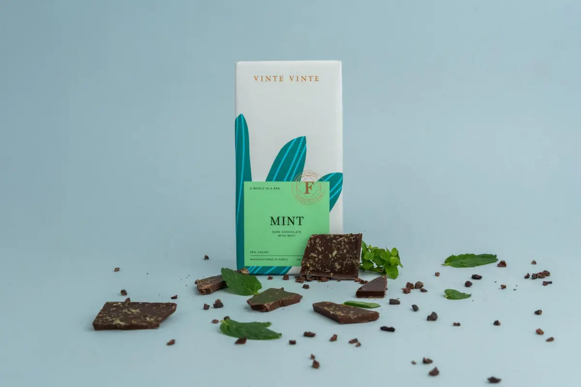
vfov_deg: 24.9
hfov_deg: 36.6
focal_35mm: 54
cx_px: 290
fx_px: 878
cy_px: 194
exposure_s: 1/160
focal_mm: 54.4
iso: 640
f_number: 13
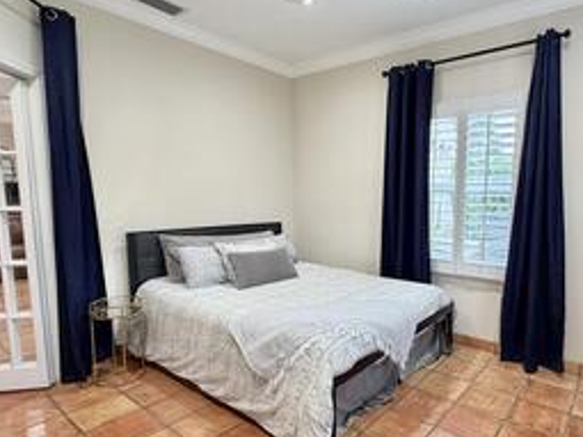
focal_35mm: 22
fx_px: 370
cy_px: 238
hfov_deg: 75.0
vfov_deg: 60.9
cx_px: 366
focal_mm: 2.22
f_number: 2.2
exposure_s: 1/60
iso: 320
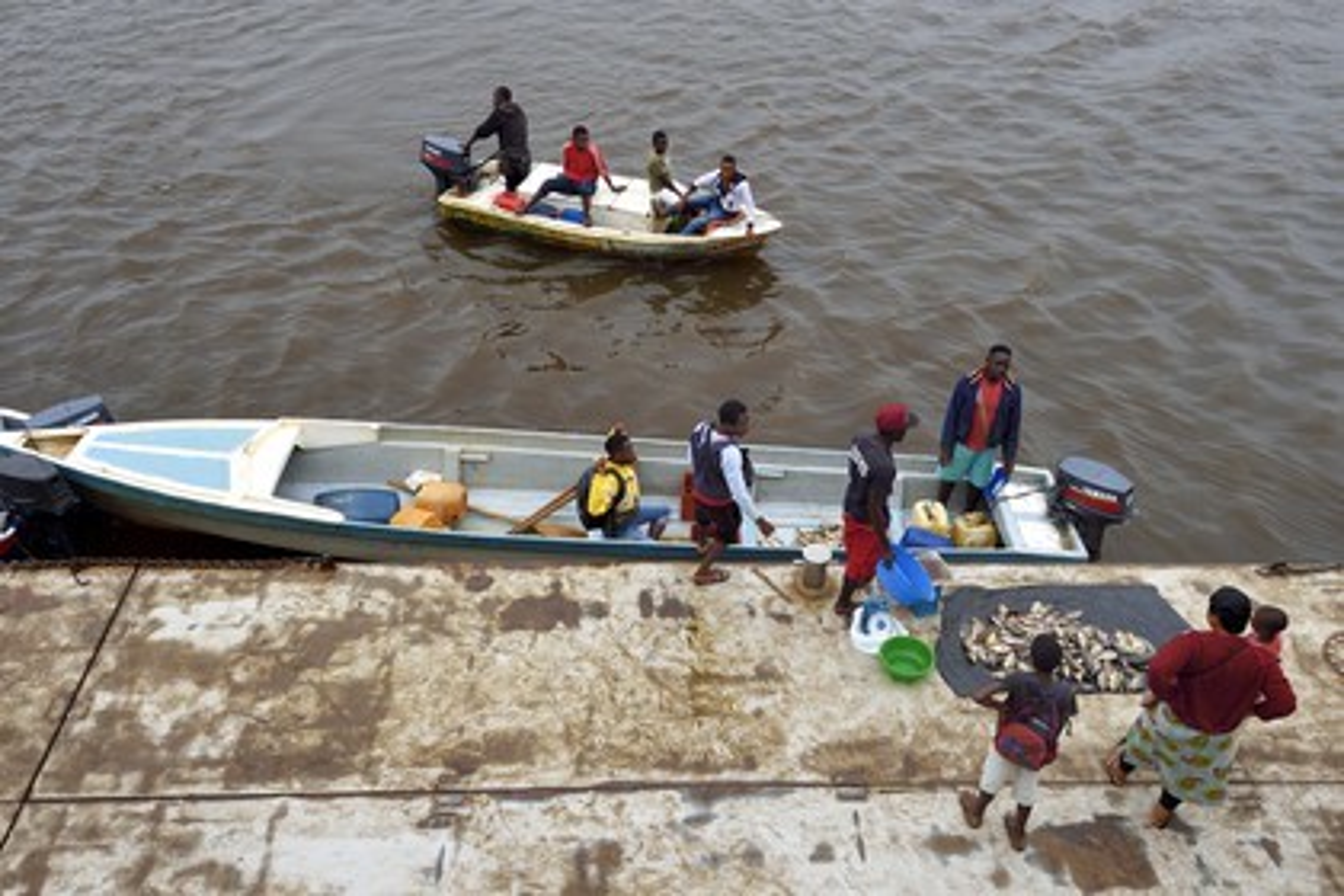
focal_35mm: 32
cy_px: 448
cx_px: 672
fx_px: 1195
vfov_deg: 41.1
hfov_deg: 58.7
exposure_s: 1/320
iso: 800
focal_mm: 32
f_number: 7.1
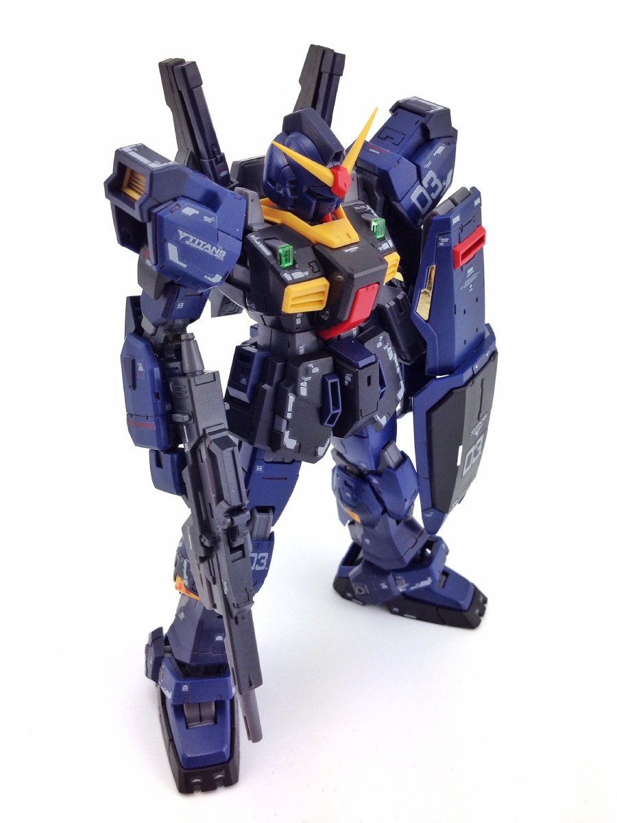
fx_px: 784
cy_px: 412
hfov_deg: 42.9
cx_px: 308
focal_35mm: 33
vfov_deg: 55.4
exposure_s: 1/196
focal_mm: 4.12
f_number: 2.4
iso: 50
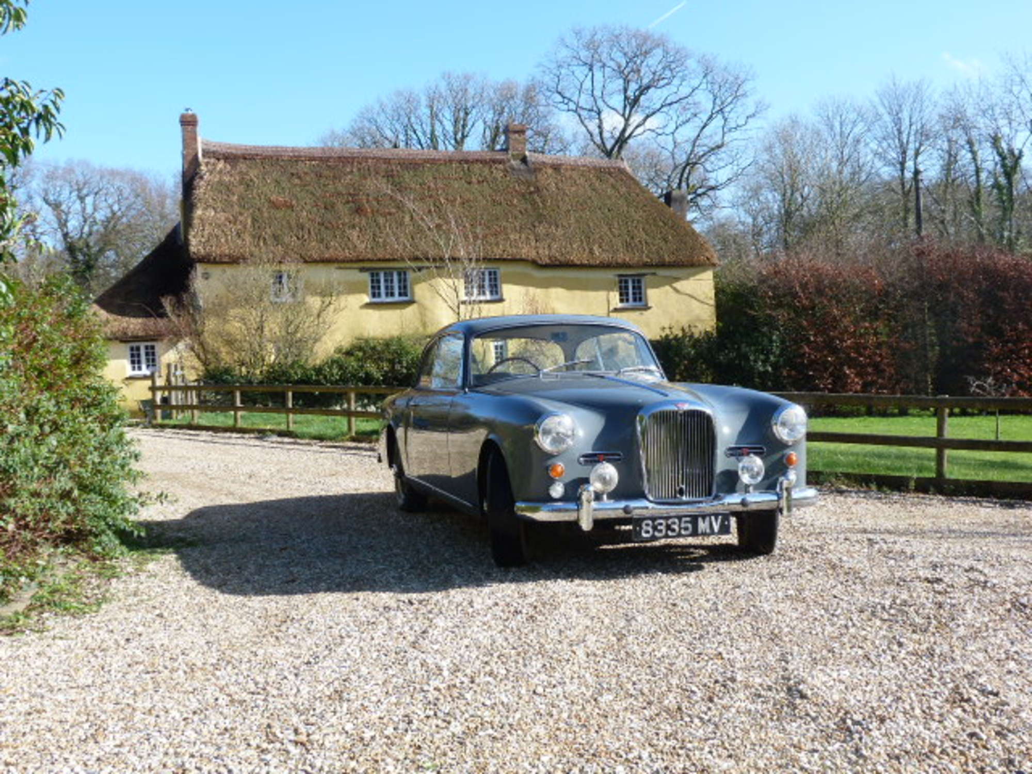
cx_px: 516
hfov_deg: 51.4
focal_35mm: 36
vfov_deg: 39.7
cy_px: 387
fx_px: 1073
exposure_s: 1/250
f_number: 4
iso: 80
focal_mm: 6.5
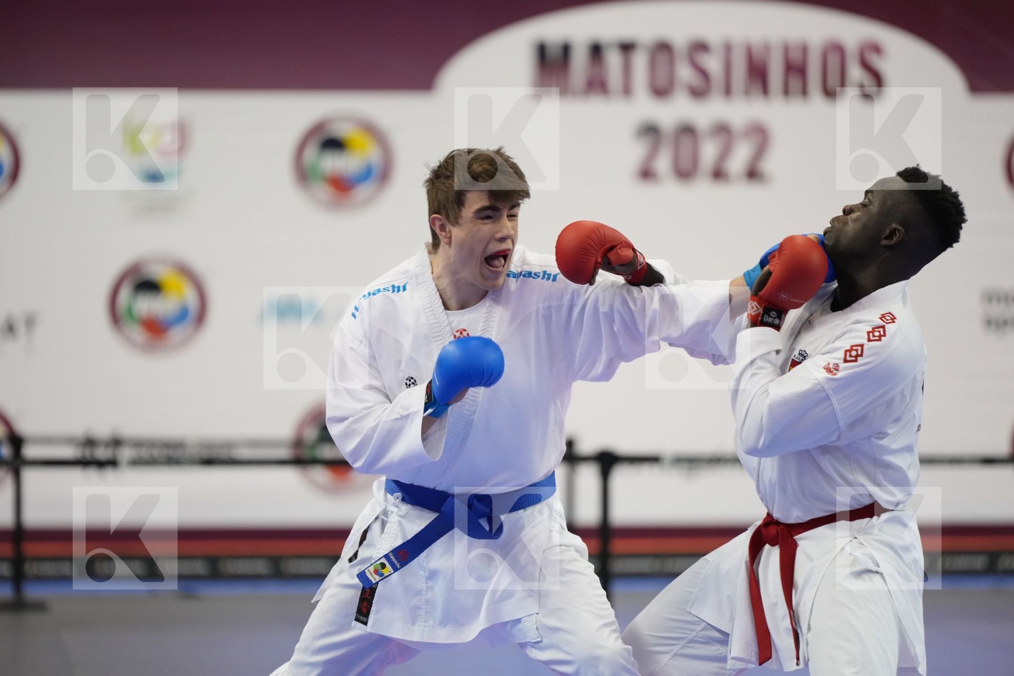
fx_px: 5633
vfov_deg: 6.9
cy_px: 338
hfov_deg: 10.3
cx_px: 507
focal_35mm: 200
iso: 3200
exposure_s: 1/1000
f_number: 2.8
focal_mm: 200
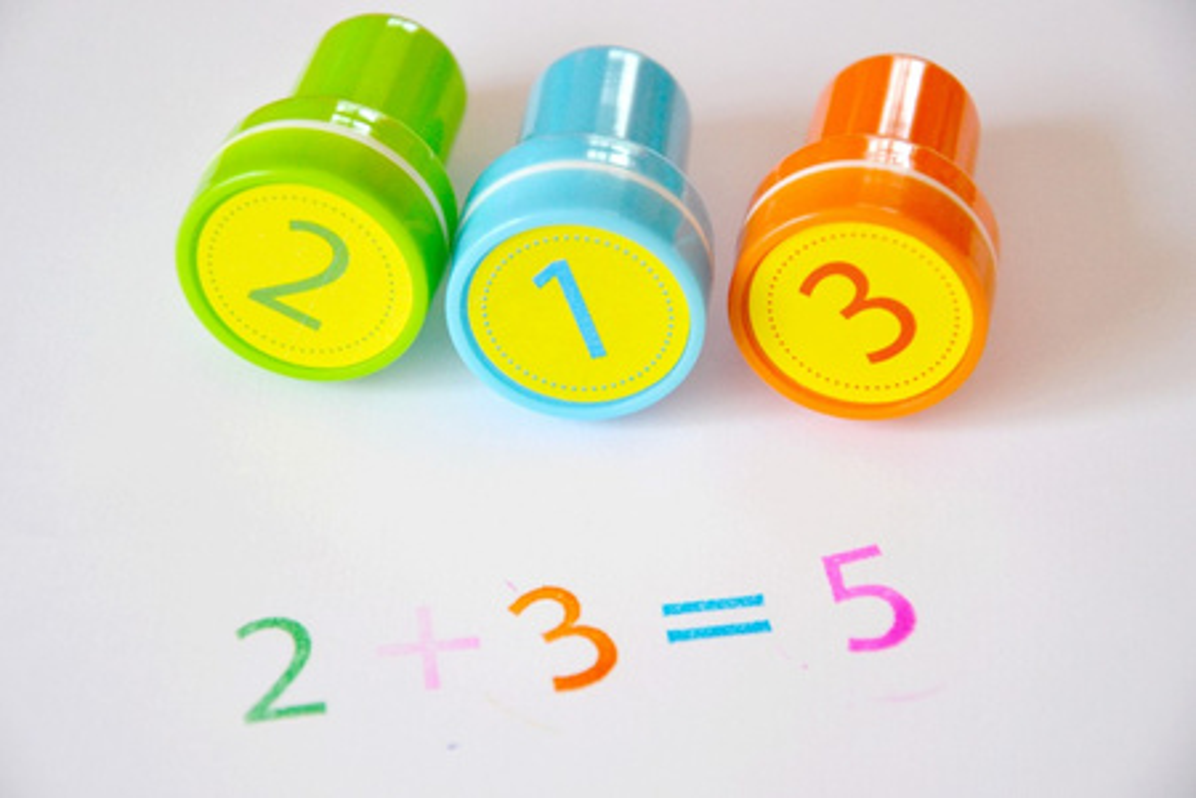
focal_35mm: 138
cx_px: 598
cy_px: 399
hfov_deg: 14.9
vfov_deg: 9.9
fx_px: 4584
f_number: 5.6
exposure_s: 1/60
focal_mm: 92
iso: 1250
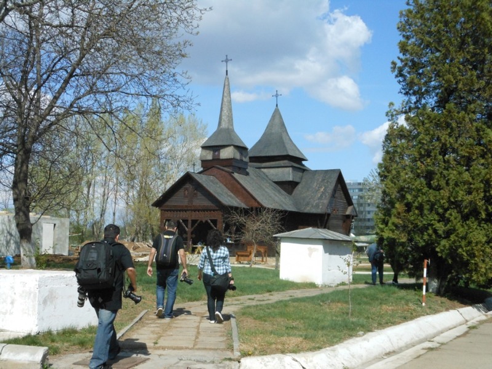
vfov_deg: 29.1
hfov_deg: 38.2
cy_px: 184
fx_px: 711
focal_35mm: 50
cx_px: 246
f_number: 12.5
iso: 400
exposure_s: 1/500
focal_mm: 8.9
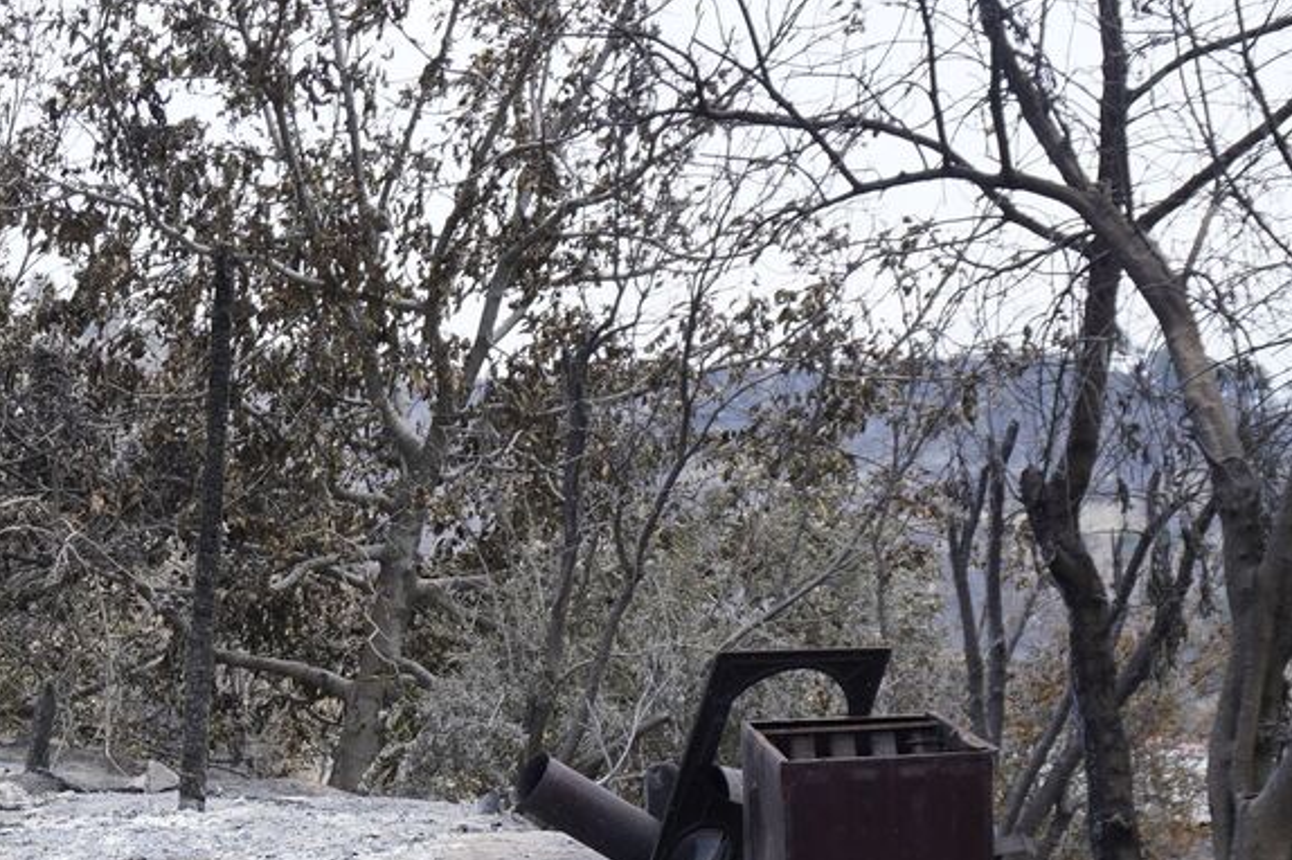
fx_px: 3120
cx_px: -74
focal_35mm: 87
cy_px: 899
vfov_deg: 15.4
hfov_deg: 22.3
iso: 100
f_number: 8
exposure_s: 1/125
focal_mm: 26
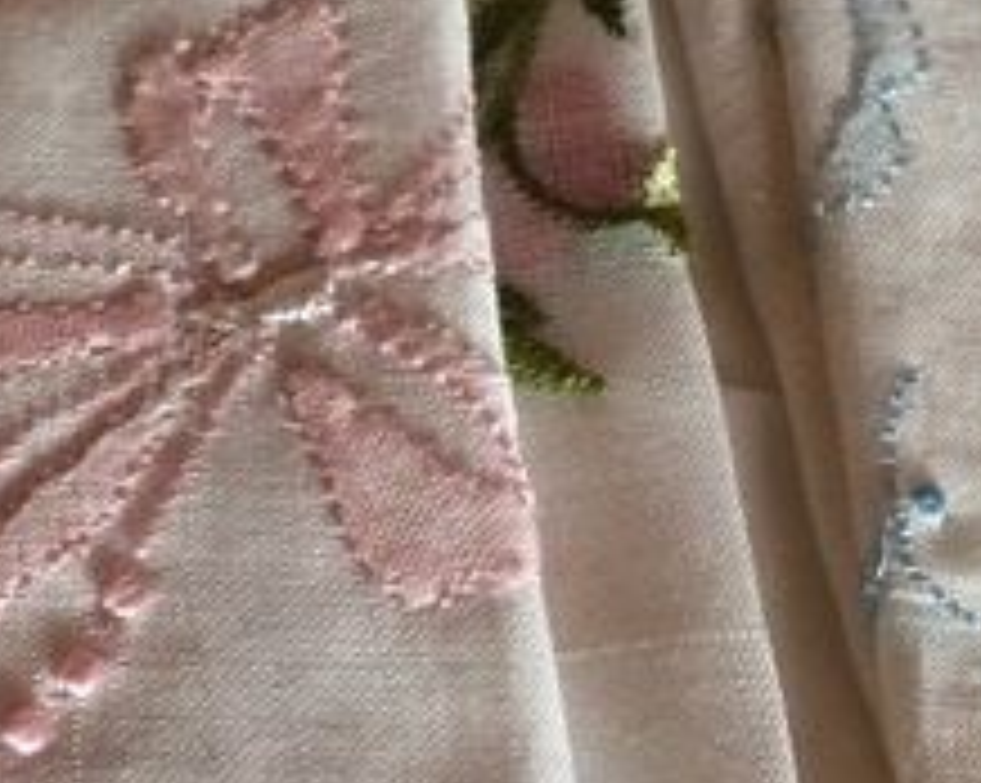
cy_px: 43
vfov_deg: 12.6
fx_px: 3510
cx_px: 328
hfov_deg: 15.9
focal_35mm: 121
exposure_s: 1/30
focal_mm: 4.12
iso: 125
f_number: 2.2
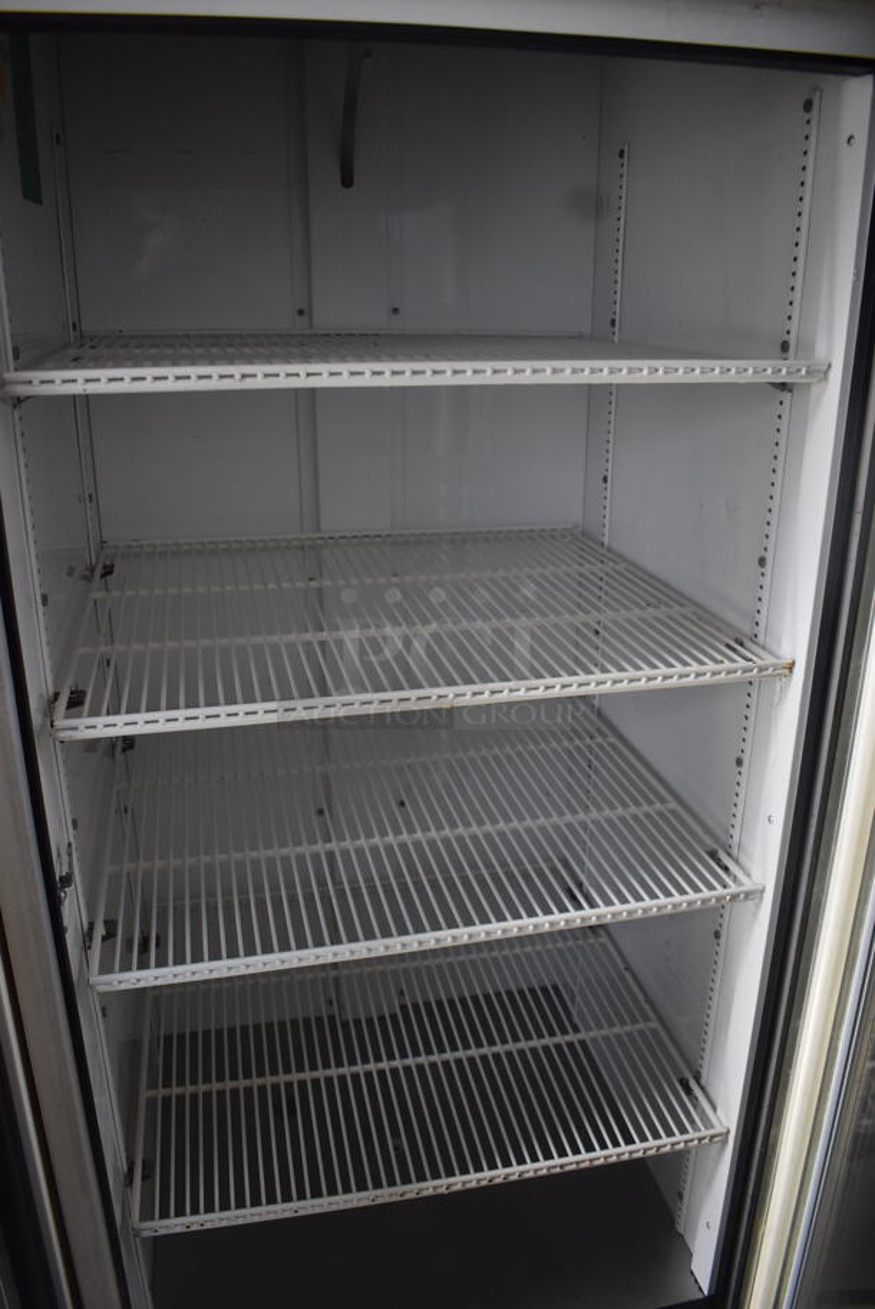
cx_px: 438
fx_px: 983
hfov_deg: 48.0
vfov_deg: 67.3
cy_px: 654
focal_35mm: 27
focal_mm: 18
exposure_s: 1/160
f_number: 3.5
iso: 800
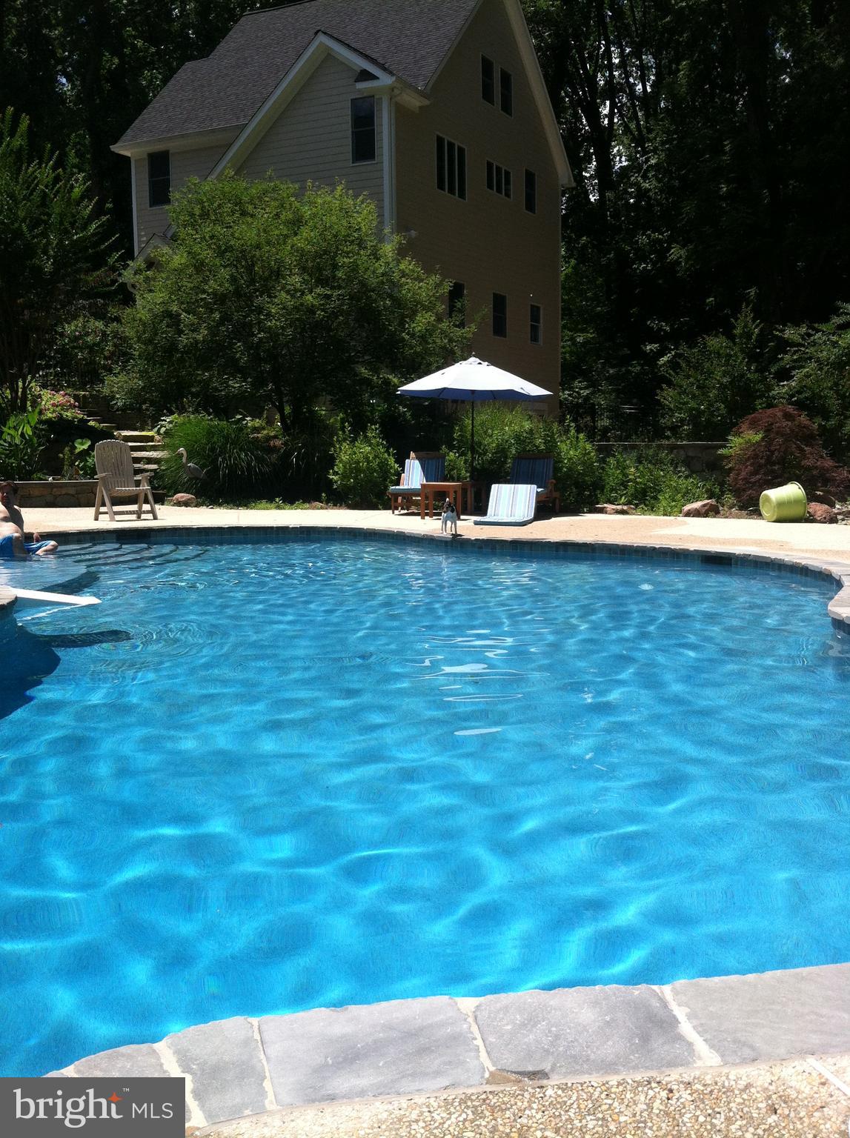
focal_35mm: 35
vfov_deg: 52.7
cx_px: 425
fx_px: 1149
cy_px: 569
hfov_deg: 40.6
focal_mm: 3.85
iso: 80
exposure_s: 1/1200
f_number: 2.8
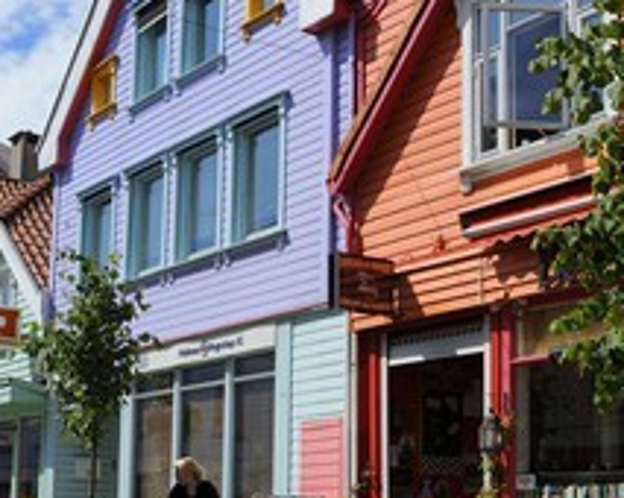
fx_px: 1162
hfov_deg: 30.0
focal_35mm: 63
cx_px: 346
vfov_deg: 23.9
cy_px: 378
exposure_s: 1/160
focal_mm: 34
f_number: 14
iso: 200
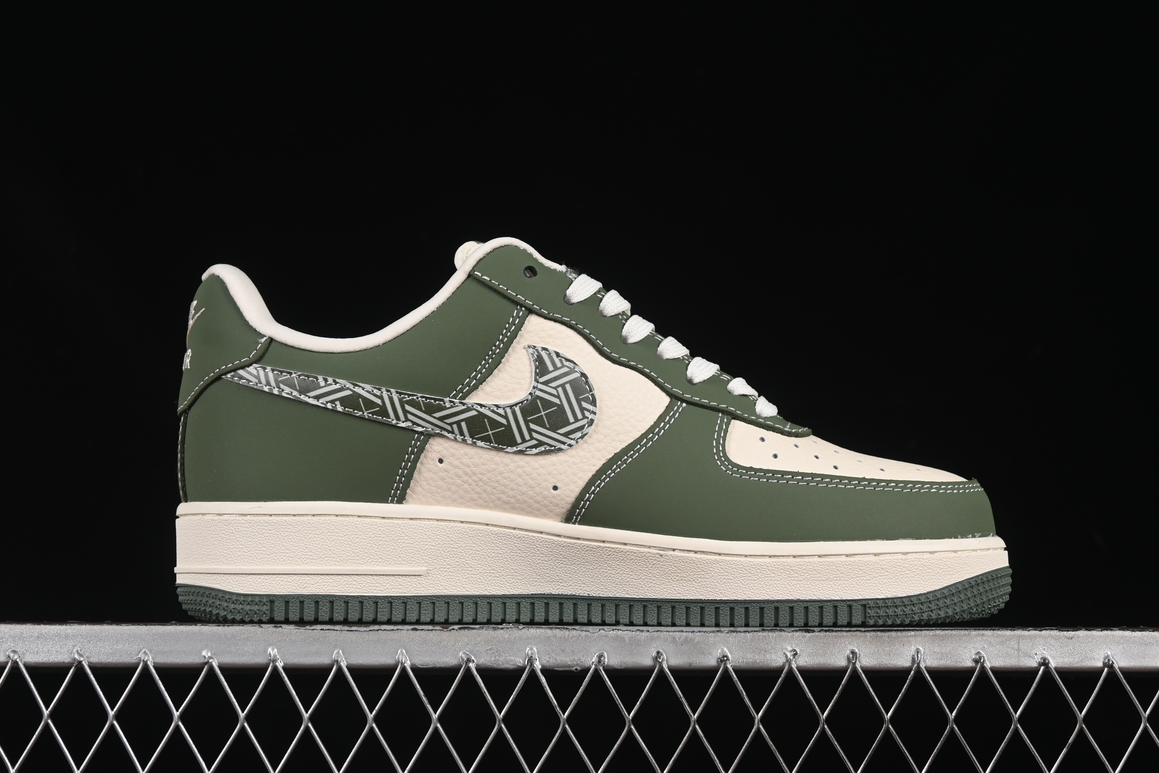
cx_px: 580
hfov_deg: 27.0
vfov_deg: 18.2
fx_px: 2414
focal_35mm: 75
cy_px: 386
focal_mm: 50
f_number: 8
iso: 160
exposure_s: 1/80
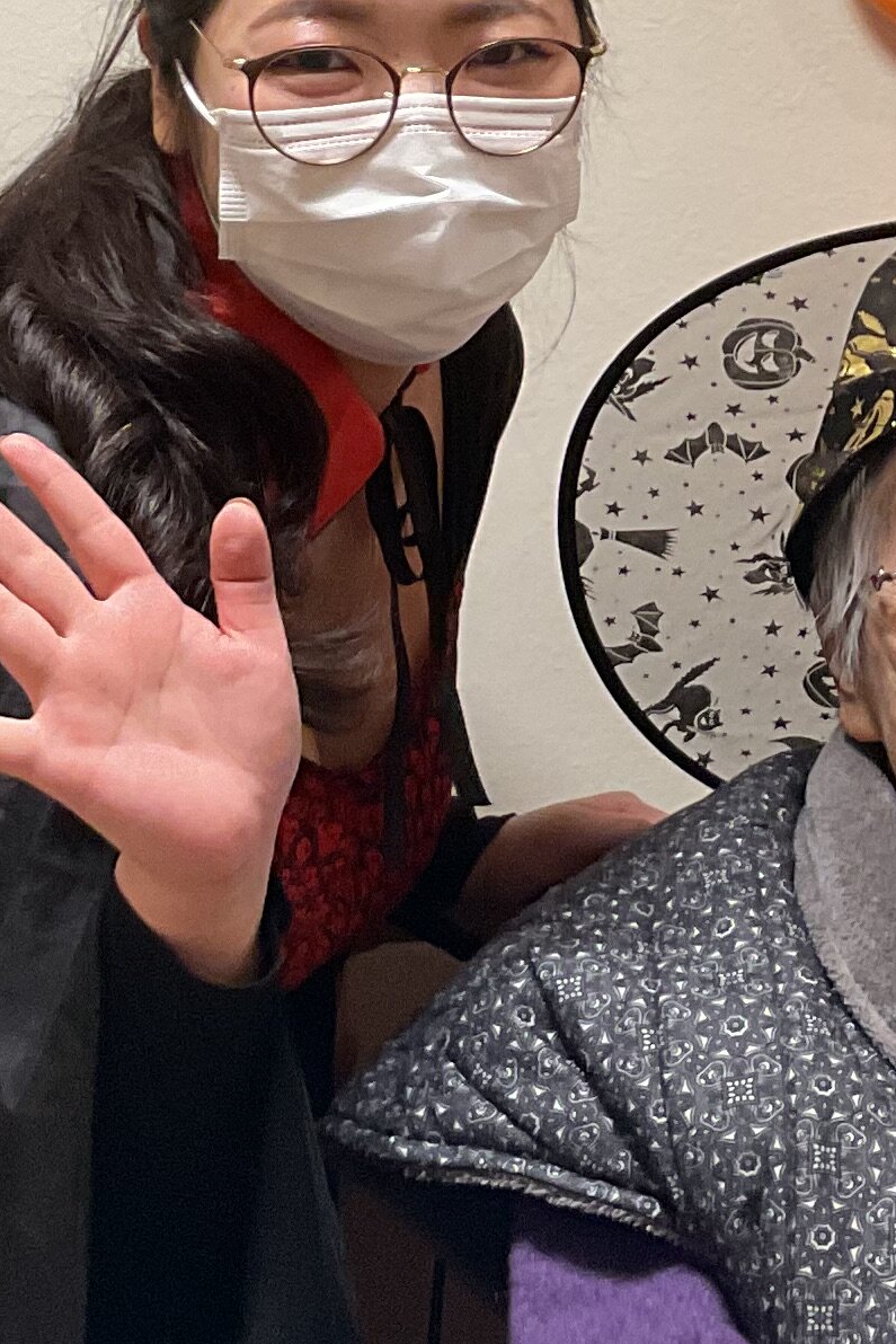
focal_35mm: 102
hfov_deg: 13.1
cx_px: 1063
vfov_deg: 19.8
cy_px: 278
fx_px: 3807
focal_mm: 3
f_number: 1.8
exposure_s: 1/60
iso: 100
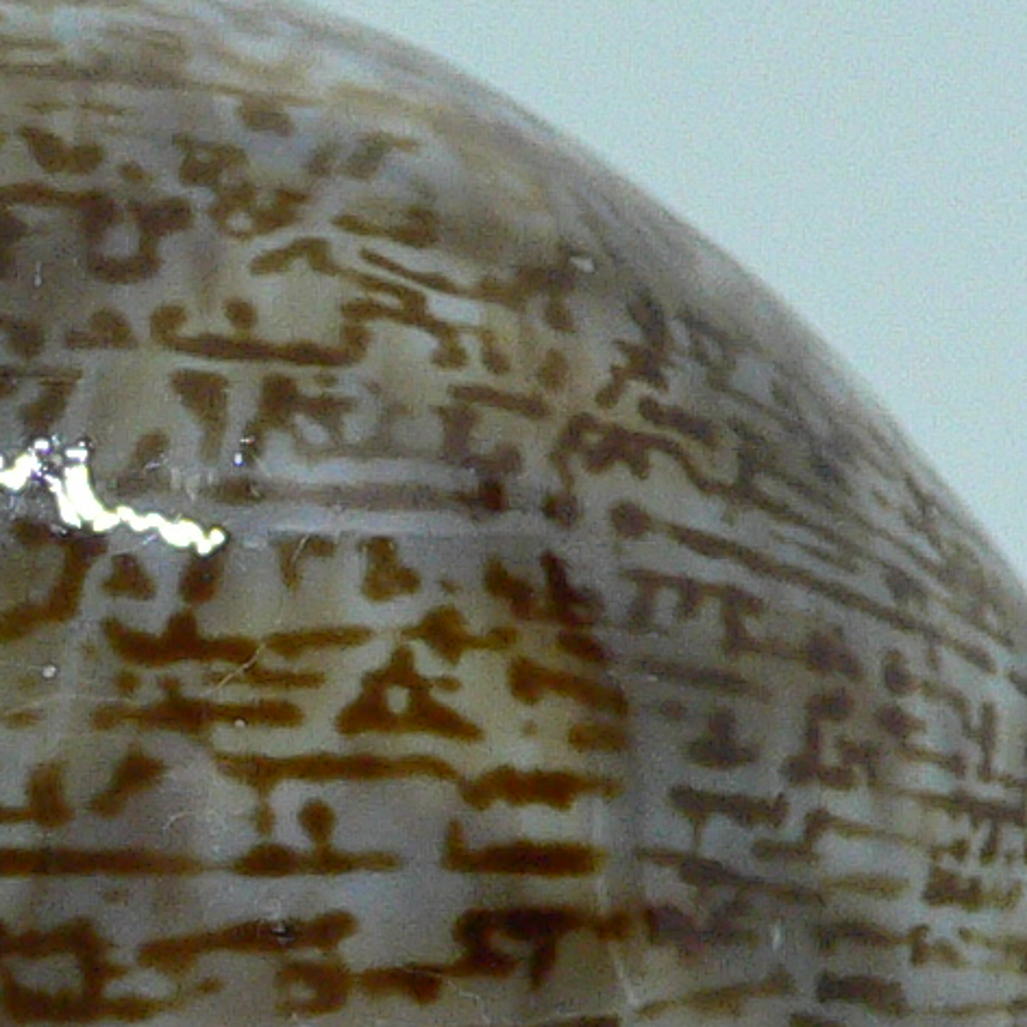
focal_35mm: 132
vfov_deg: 13.1
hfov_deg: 13.0
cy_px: 970
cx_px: -44
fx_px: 4431
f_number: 2.8
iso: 200
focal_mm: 4.6
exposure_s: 1/60
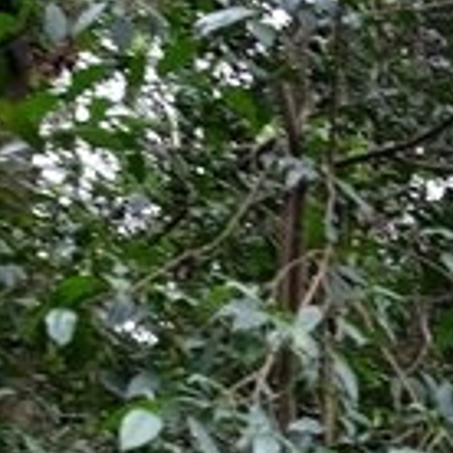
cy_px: 578
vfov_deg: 11.4
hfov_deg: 10.5
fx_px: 2221
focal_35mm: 150
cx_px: 952
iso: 320
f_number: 3.2
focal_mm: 18
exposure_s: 1/100
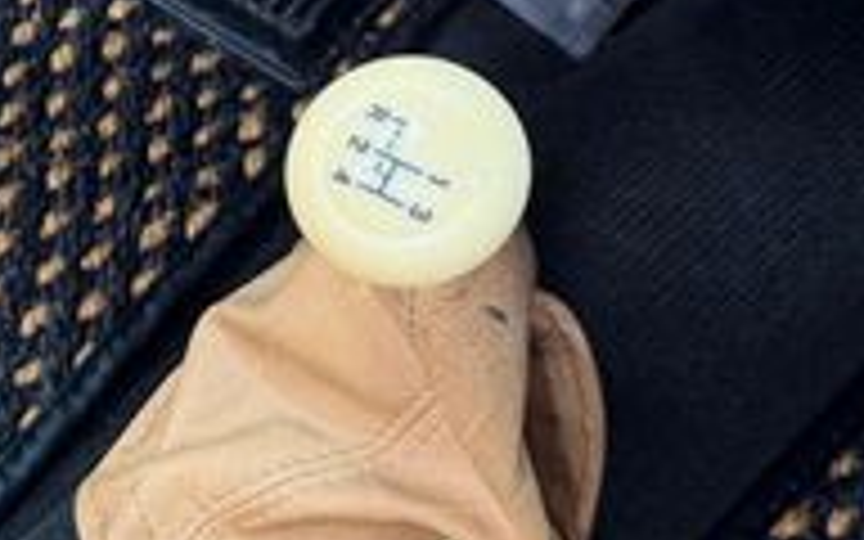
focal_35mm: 85
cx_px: -176
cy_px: 234
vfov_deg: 15.4
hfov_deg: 22.4
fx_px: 2001
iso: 160
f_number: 1.78
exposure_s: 1/120
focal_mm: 6.76
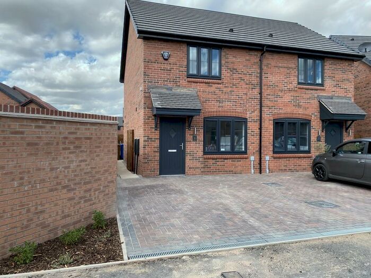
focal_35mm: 26
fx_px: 279
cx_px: 186
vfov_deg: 53.1
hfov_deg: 67.3
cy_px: 139
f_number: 1.8
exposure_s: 1/1429
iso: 32
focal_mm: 4.25
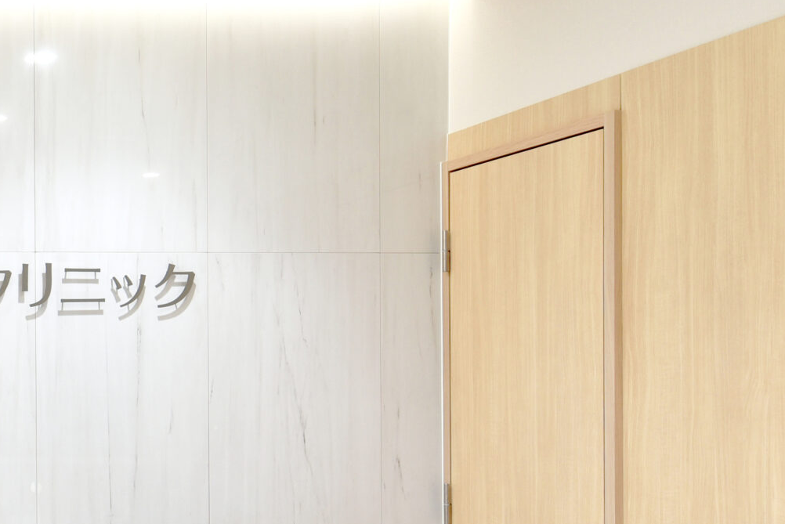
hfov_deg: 33.4
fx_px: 1003
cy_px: 372
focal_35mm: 46
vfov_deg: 29.0
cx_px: -191
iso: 200
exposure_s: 1/25
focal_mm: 18
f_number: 8
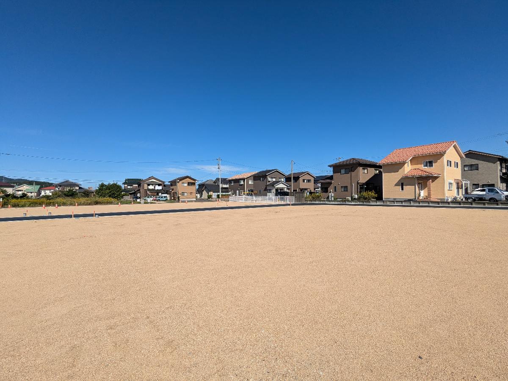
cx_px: 254
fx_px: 235
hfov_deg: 94.5
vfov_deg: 78.1
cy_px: 190
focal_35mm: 16
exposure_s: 1/1938
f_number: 2.2
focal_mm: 2.35
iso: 46
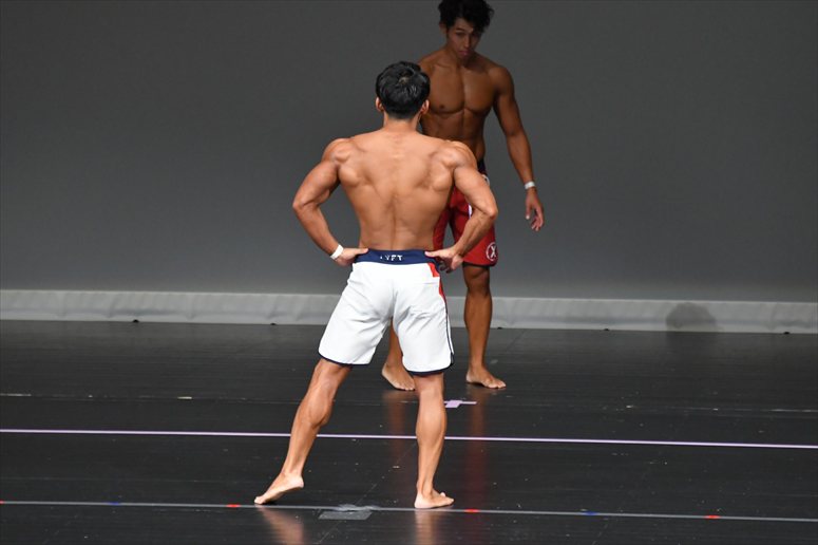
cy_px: 272
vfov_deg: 4.0
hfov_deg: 6.0
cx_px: 409
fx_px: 7835
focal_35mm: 345
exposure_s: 1/400
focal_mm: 230
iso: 4000
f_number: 5.6
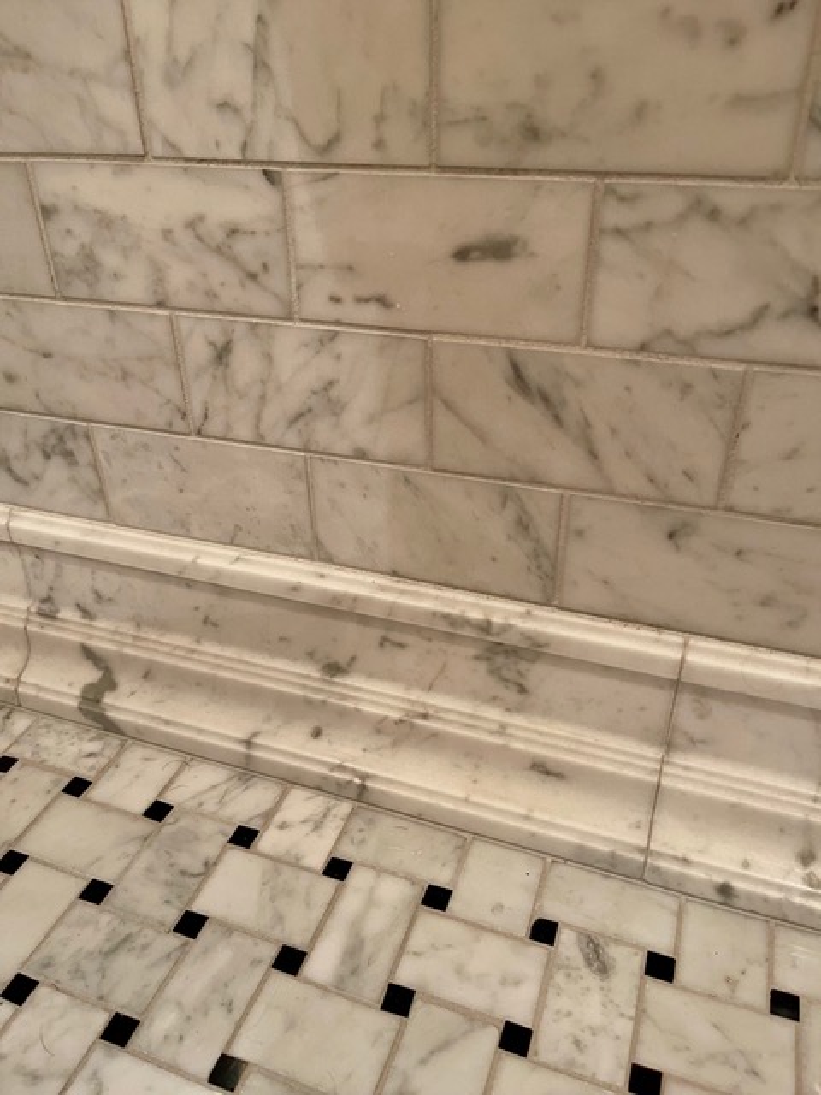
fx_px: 822
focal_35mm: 26
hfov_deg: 53.1
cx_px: 410
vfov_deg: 67.3
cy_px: 548
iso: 200
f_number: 1.6
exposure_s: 1/60
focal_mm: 5.1
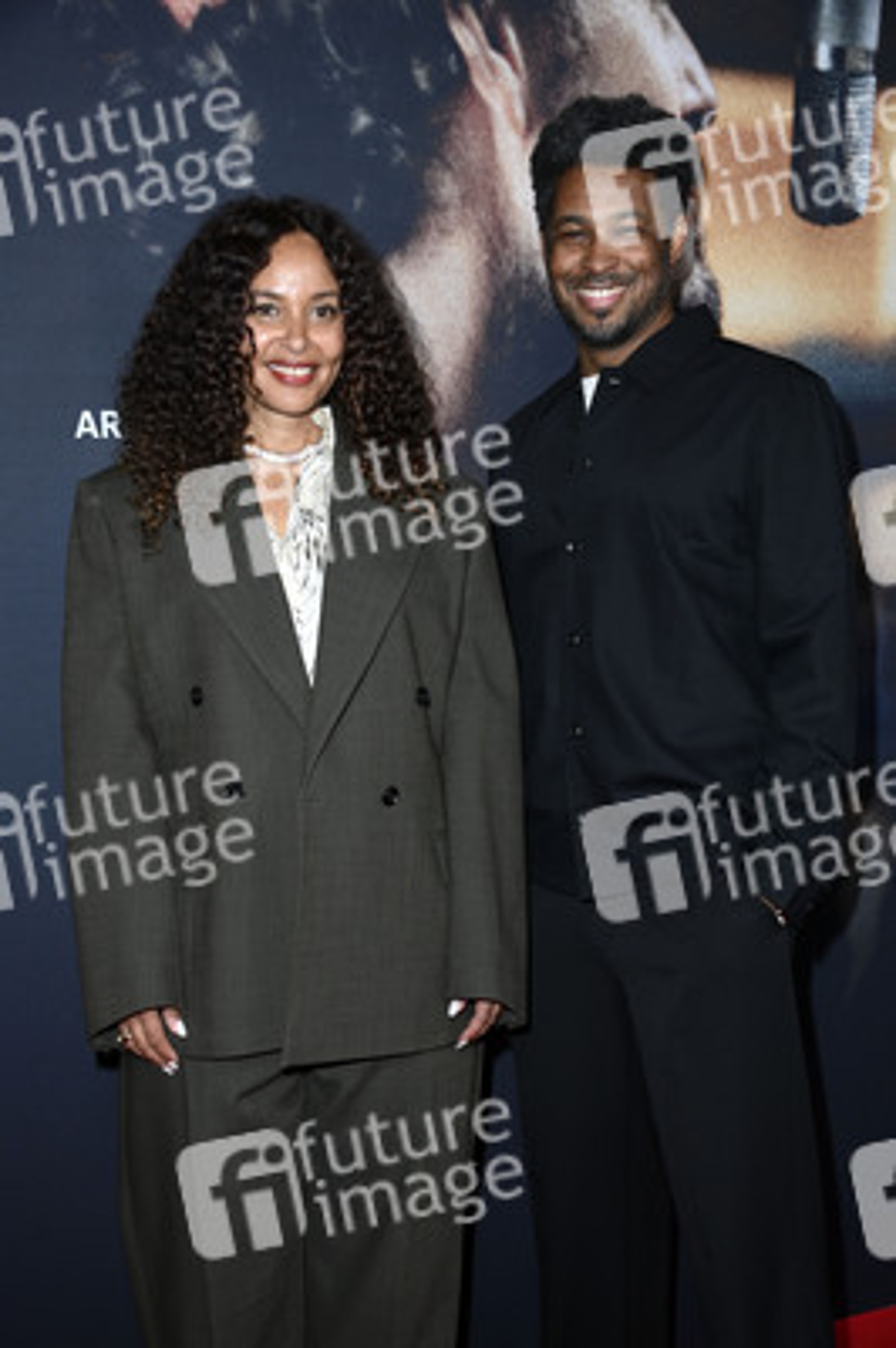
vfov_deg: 41.1
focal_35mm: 48
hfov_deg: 28.0
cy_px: 674
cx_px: 448
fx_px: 1795
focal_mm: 48
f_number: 5.6
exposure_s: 1/250
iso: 1250
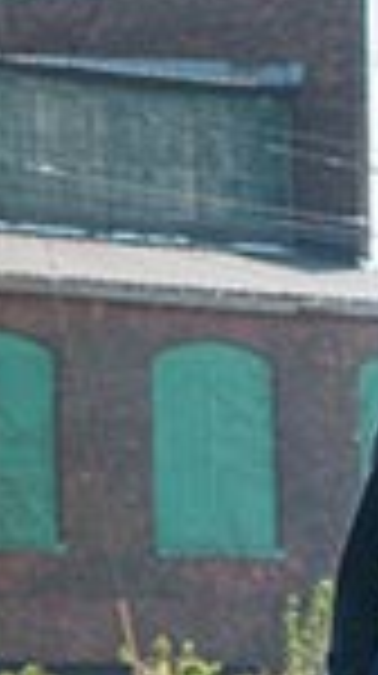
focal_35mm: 621
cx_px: -387
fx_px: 11103
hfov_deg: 1.9
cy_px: 767
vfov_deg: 3.5
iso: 200
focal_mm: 102
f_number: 1.6
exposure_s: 1/500
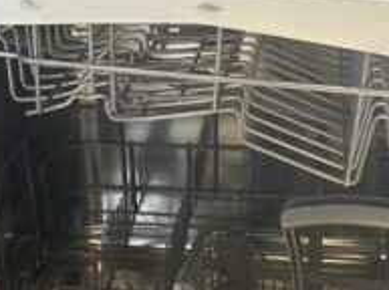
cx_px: 181
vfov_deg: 25.6
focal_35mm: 54
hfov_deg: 35.6
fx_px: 606
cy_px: 292
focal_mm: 5.7
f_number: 1.5
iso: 250
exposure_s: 1/60
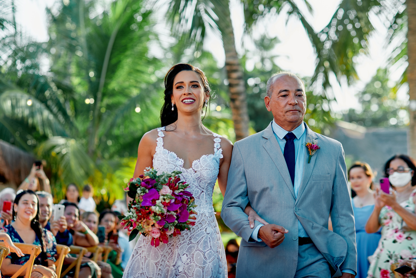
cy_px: 139
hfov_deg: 23.9
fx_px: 983
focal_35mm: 85
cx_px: 208
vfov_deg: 16.1
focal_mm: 85
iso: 100
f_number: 2.8
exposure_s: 1/400
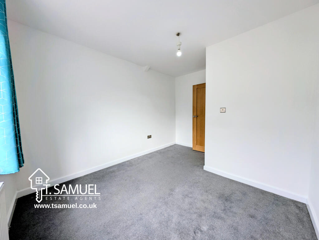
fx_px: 111
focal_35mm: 12
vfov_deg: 94.6
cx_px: 160
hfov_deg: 110.5
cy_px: 120
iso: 38
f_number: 1.95
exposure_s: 1/188
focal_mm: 2.23
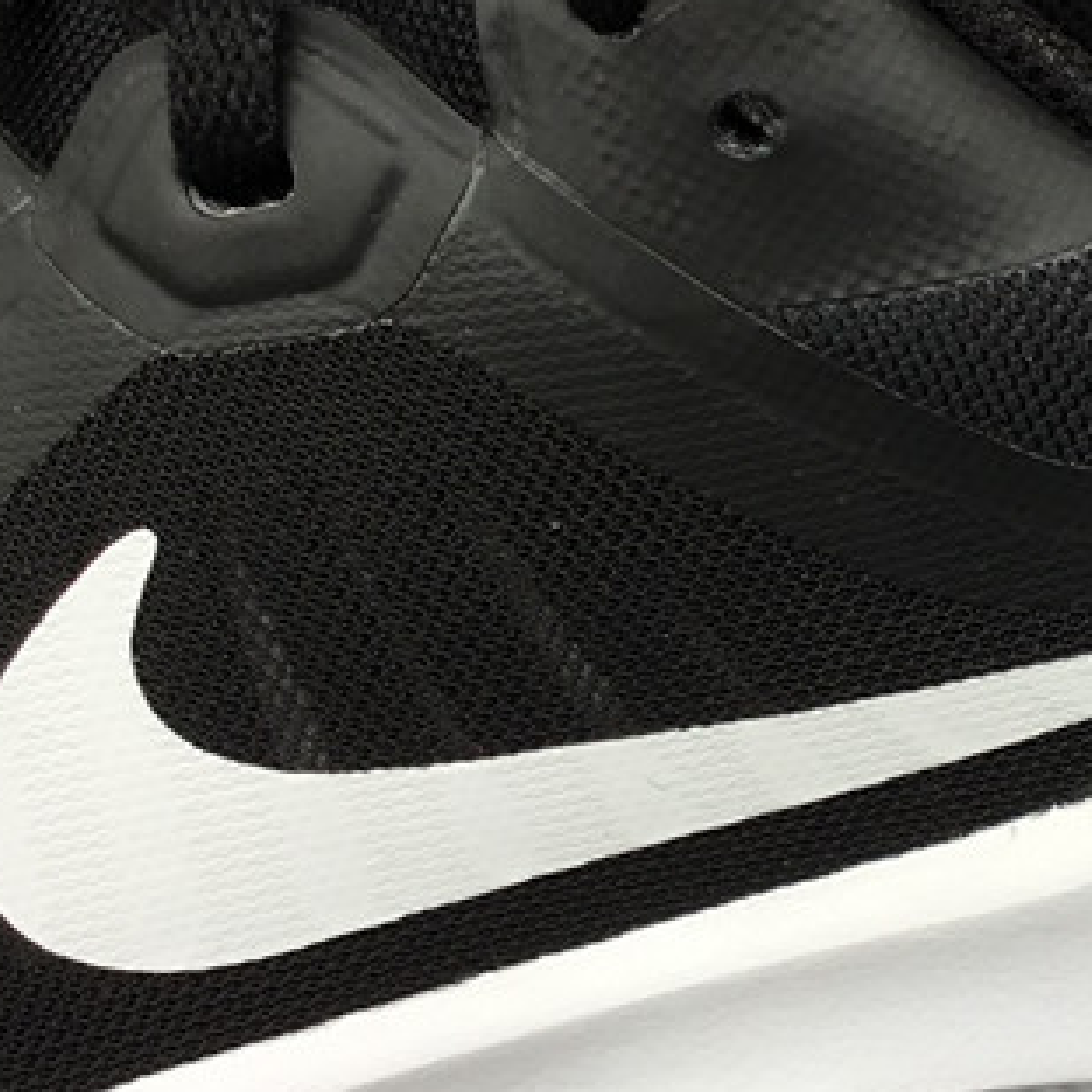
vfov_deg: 21.9
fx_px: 2820
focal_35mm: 79
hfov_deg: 21.4
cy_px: 527
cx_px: 990
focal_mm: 3.3
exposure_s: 1/100
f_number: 2.4
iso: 32
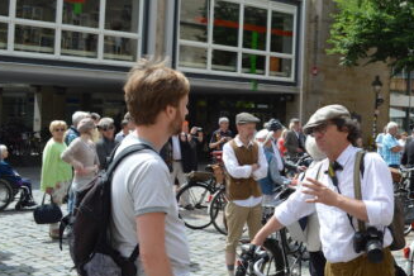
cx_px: 353
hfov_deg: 32.6
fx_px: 678
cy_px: 115
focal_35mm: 59
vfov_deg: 23.0
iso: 100
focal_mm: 22
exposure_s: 1/250
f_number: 8
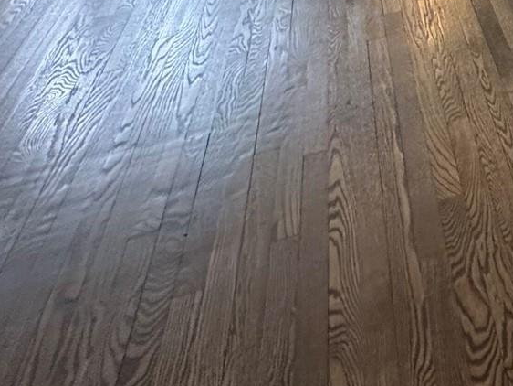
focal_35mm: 51
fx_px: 756
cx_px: 656
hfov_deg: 30.2
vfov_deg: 21.1
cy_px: -277
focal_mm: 2.22
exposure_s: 1/60
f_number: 2.2
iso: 200
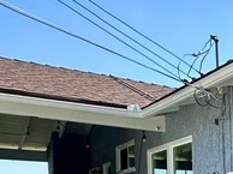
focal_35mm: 74
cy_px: 244
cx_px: 420
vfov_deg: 18.1
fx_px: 497
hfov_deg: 19.6
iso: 40
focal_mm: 2.22
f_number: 2.2
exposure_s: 1/537
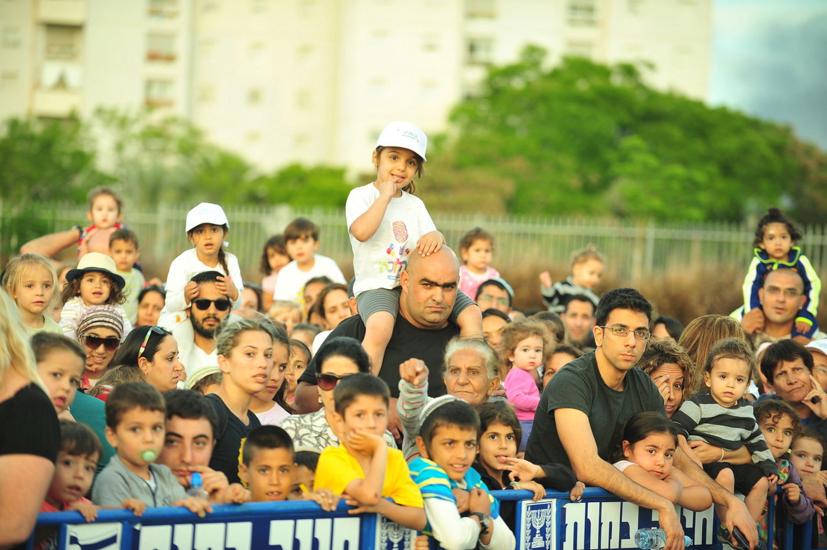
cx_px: 414
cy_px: 275
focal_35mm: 130
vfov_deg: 10.5
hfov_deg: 15.8
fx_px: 2985
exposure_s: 1/100
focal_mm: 130
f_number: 2.8
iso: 250
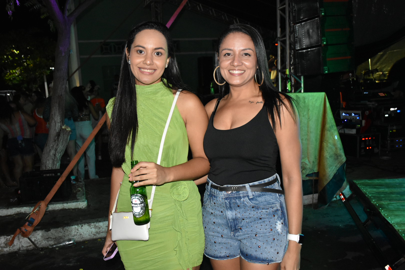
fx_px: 388
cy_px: 135
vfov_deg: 38.4
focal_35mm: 34
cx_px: 202
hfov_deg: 55.1
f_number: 3.8
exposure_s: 1/100
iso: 3200
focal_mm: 23
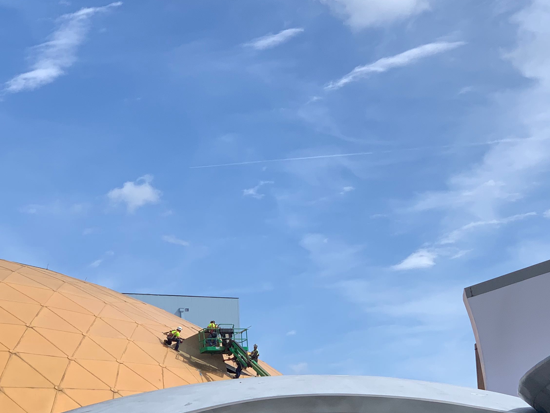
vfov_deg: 15.9
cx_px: 312
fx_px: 1478
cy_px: 233
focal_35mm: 93
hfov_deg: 21.1
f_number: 2.4
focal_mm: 6
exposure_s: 1/1546
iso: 16
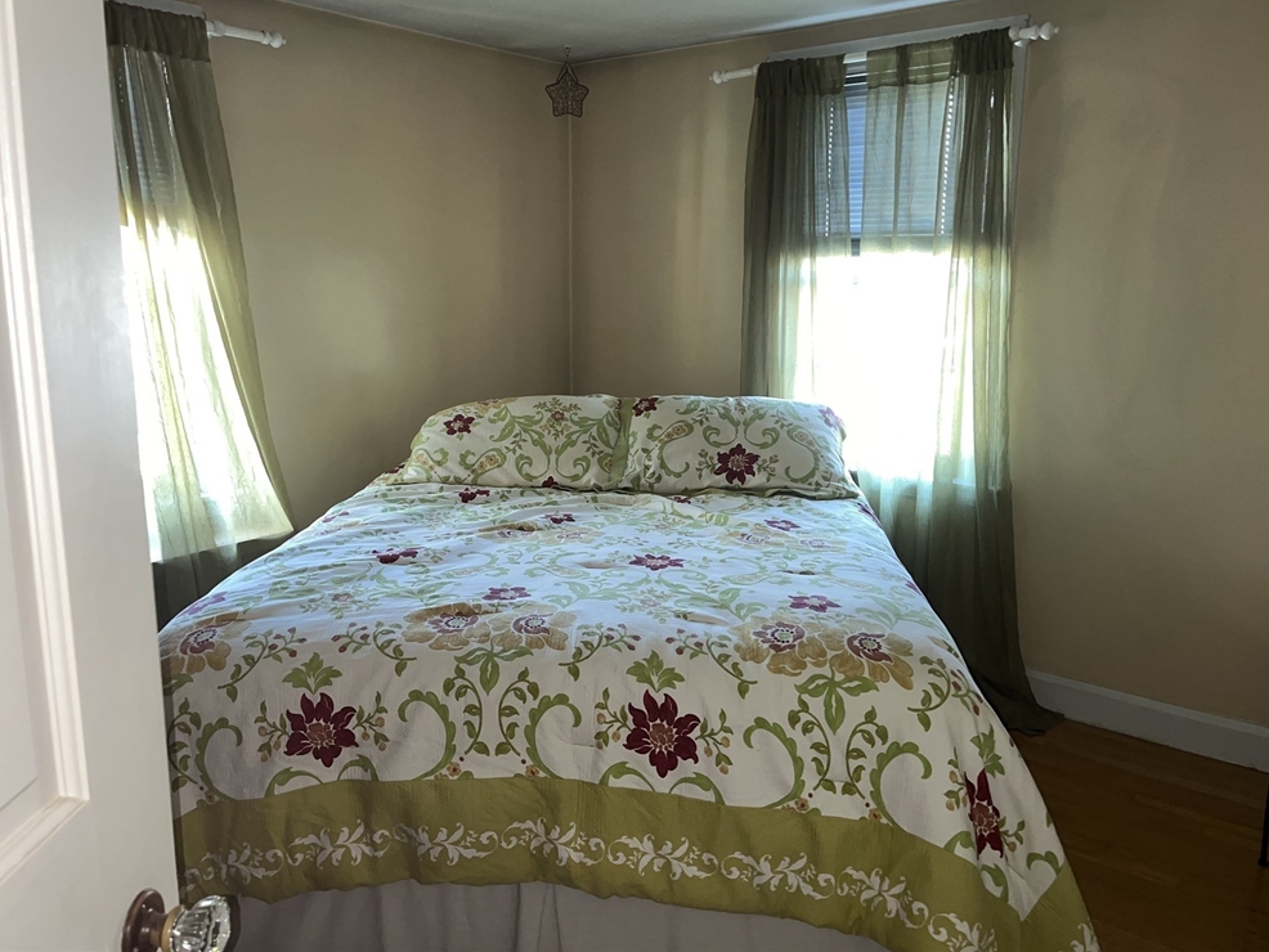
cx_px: 647
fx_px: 990
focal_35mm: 27
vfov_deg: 51.4
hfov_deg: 65.3
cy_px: 459
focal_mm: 5.1
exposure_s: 1/11
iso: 125
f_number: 1.6
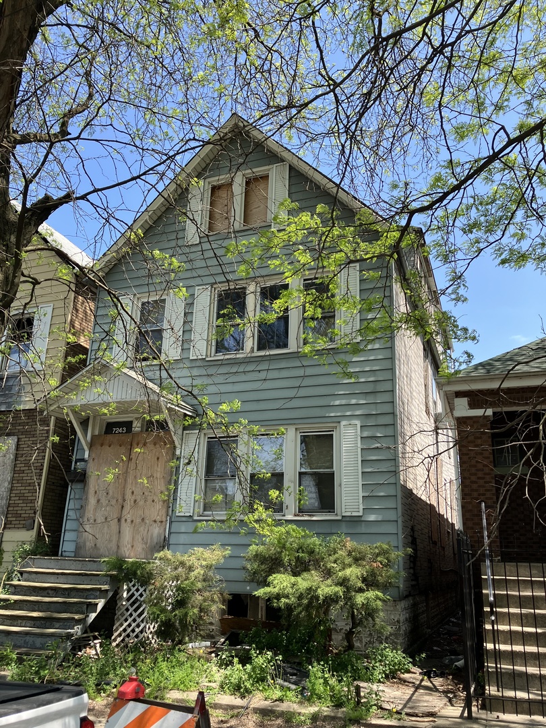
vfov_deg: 63.4
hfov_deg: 49.7
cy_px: 364
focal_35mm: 28
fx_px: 589
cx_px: 273
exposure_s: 1/552
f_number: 1.8
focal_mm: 3.99
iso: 32
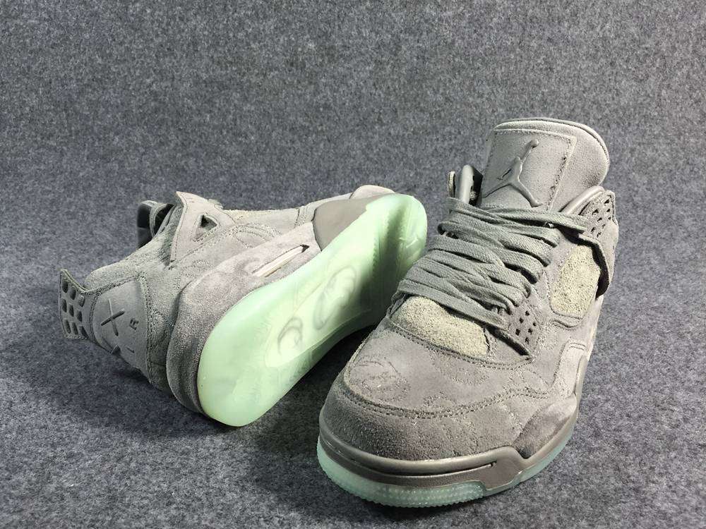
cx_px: 353
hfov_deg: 61.7
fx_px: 591
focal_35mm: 29
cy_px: 264
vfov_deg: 48.2
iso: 50
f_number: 2.2
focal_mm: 4.15
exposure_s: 1/33
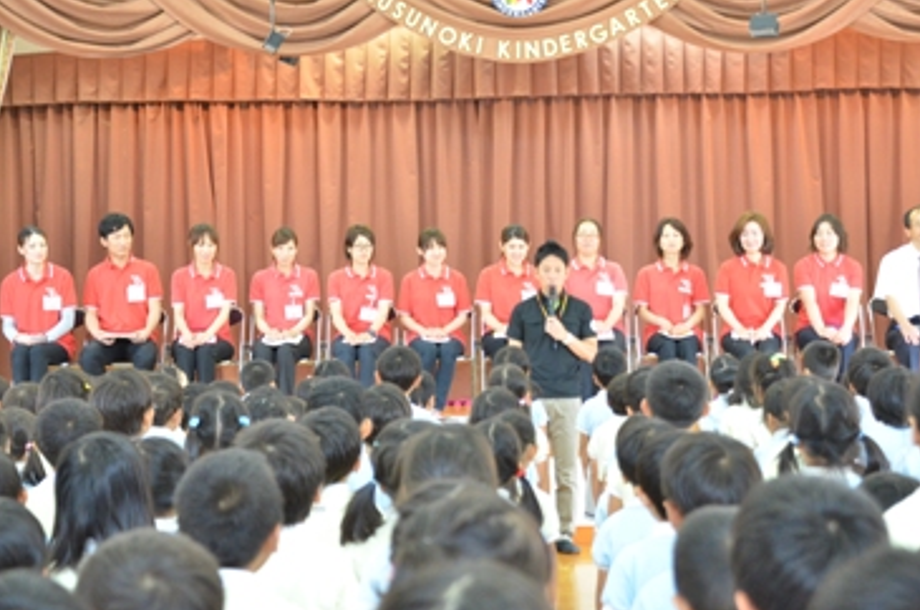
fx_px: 2015
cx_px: 476
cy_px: 296
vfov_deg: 17.2
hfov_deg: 25.7
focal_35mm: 79
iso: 3200
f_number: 4.2
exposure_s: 1/50
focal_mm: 48
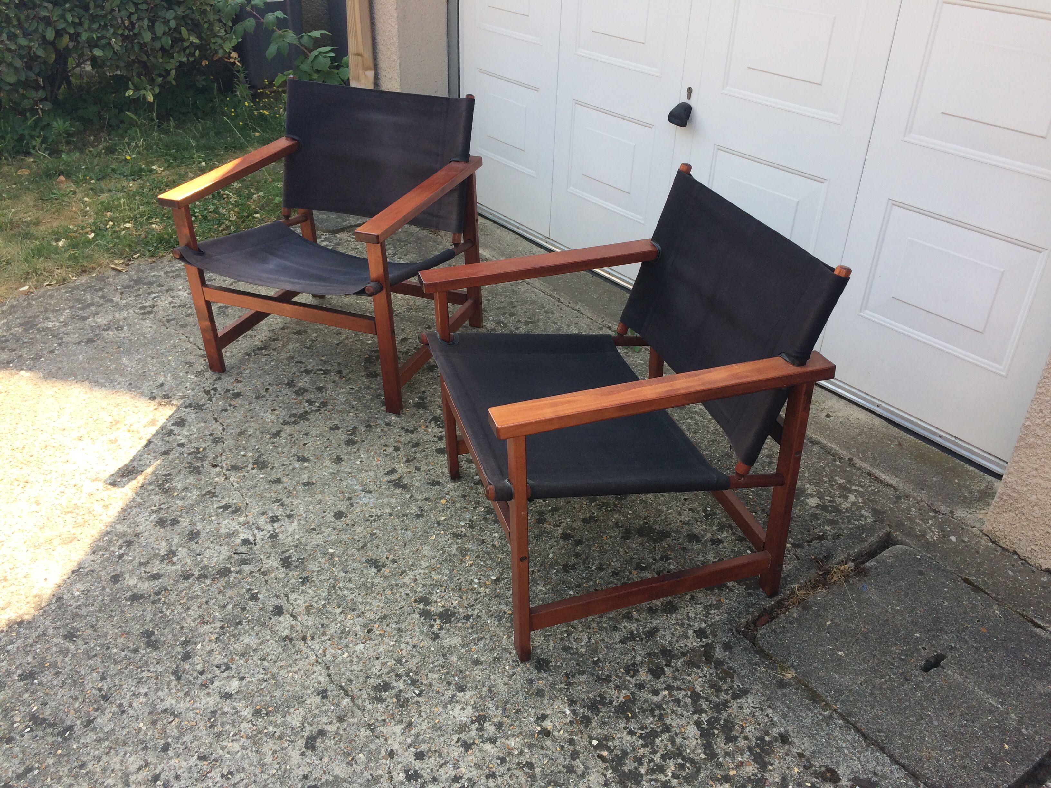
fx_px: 880
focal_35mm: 29
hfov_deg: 61.7
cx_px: 526
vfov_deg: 48.2
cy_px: 394
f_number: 2.2
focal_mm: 4.15
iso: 32
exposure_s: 1/427
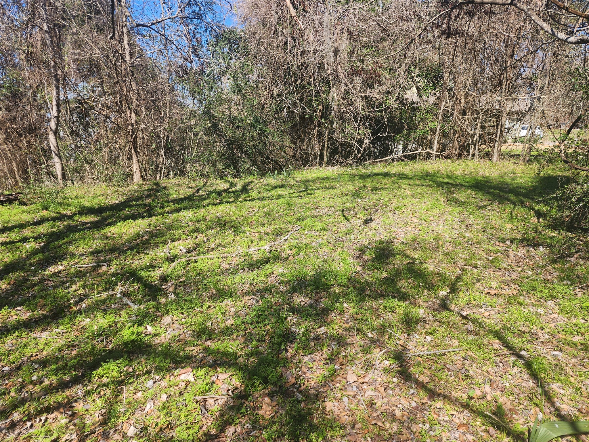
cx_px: 294
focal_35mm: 23
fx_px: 391
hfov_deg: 73.9
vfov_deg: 58.9
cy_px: 221
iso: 12
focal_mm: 6.4
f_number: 1.8
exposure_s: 1/458
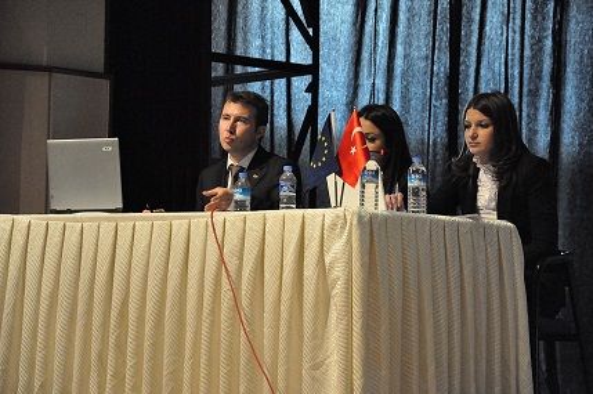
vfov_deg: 8.7
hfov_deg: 13.1
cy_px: 197
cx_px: 296
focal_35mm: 158
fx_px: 2591
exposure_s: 1/60
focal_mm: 105
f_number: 5.6
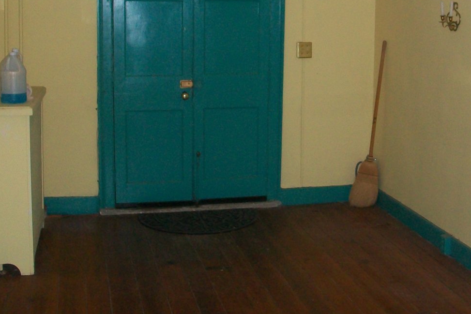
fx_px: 720
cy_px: 59
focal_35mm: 55
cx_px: 301
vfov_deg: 24.2
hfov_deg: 36.0
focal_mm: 5.7
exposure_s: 1/60
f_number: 2.8
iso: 160
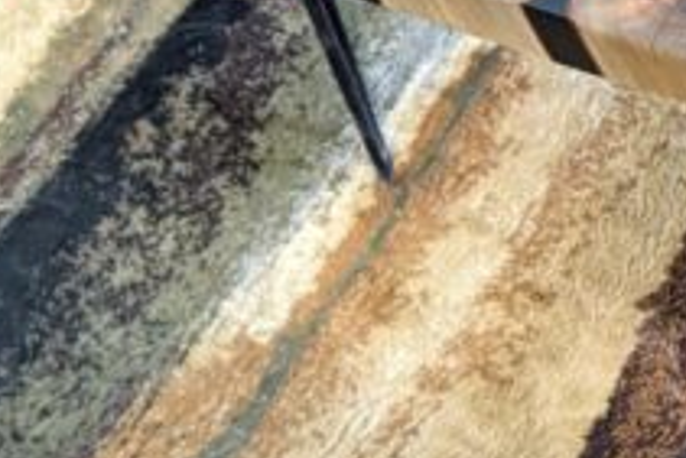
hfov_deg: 19.6
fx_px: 1735
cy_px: 13
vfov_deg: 14.8
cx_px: 1018
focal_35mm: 91
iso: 408
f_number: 1.68
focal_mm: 6.9
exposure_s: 1/24
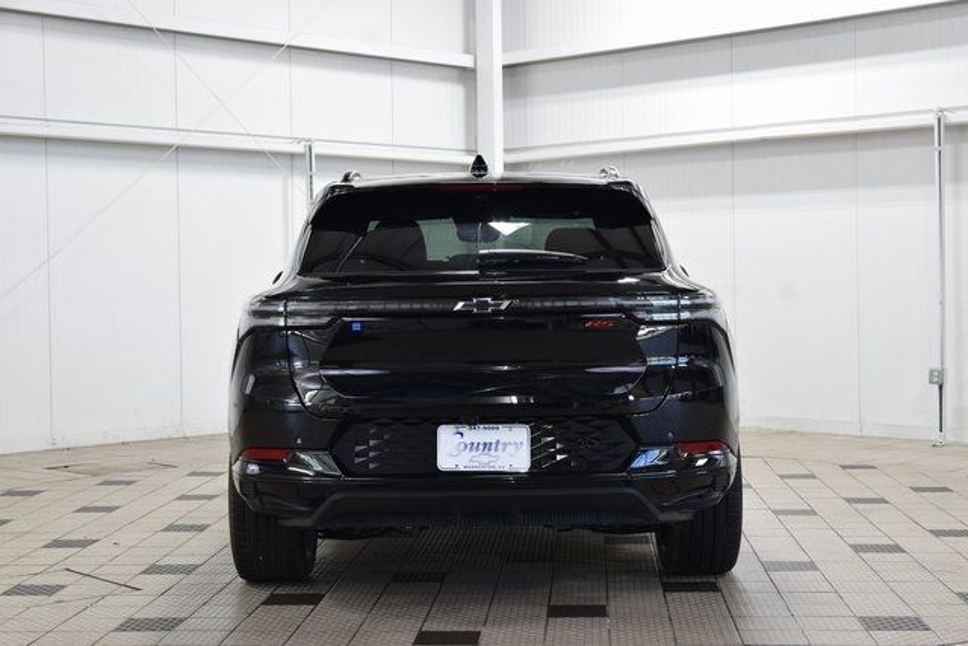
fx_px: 1614
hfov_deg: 33.4
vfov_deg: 22.6
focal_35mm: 60
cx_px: 484
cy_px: 323
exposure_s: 1/15
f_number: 6.3
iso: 500
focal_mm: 40
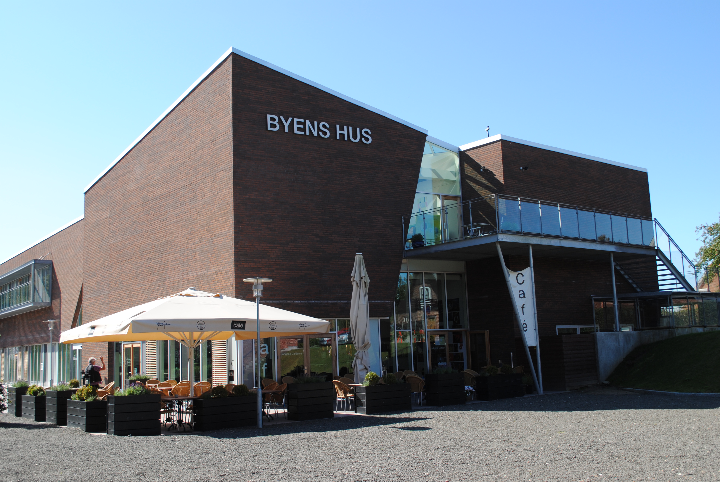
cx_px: 360
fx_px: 721
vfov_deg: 37.0
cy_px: 241
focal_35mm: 36
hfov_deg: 53.1
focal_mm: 24
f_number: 7.1
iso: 100
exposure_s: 1/200
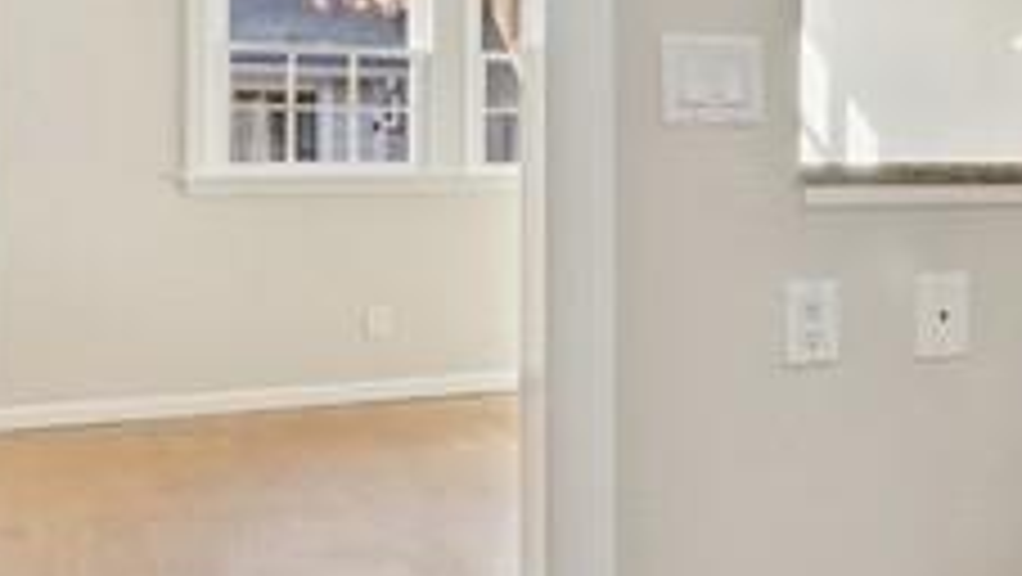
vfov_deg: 20.5
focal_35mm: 58
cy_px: 108
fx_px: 1573
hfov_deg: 26.3
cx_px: 1533
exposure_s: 1/2
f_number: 11
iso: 100
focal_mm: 14
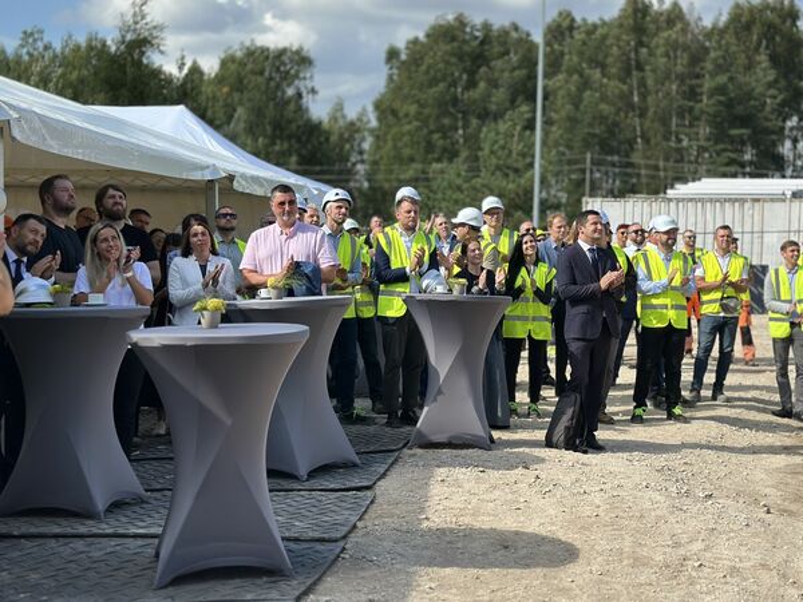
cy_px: 301
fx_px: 1113
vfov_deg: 30.3
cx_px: 402
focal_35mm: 48
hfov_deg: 39.7
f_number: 1.78
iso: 100
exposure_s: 1/3876
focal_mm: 6.86
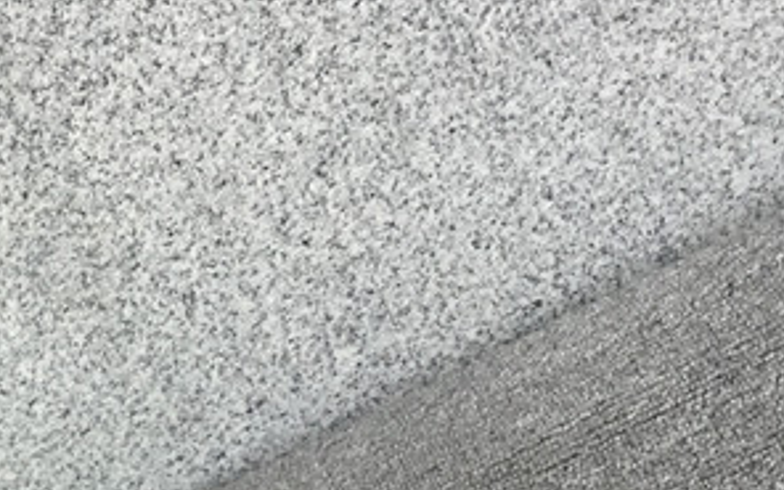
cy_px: 611
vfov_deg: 12.7
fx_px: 2137
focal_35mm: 100
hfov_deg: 19.7
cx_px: -114
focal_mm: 3.3
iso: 40
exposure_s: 1/100
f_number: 2.4
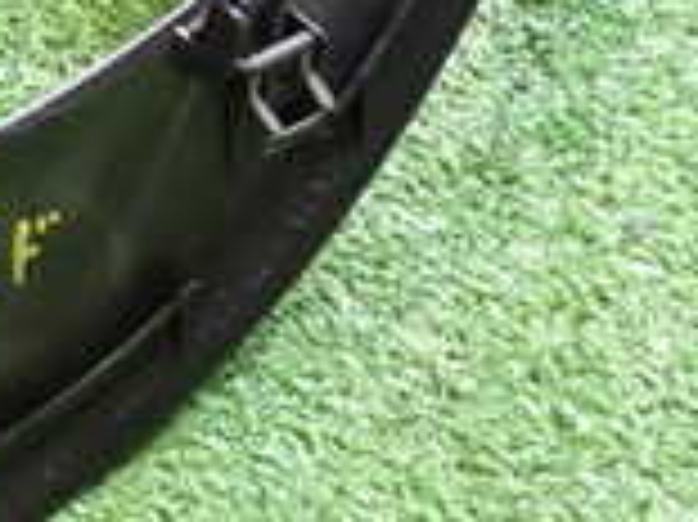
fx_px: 2337
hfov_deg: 15.3
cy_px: -50
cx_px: -441
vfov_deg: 12.5
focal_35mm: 116
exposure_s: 1/30
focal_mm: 5.4
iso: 640
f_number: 2.3
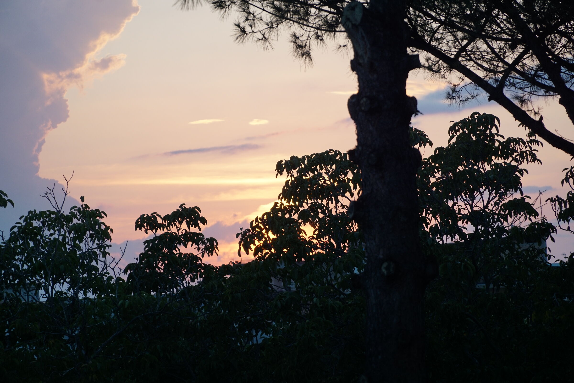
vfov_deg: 6.8
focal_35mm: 202
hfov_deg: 10.2
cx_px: 287
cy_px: 192
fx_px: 3228
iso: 400
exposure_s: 1/250
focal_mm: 135
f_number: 5.6
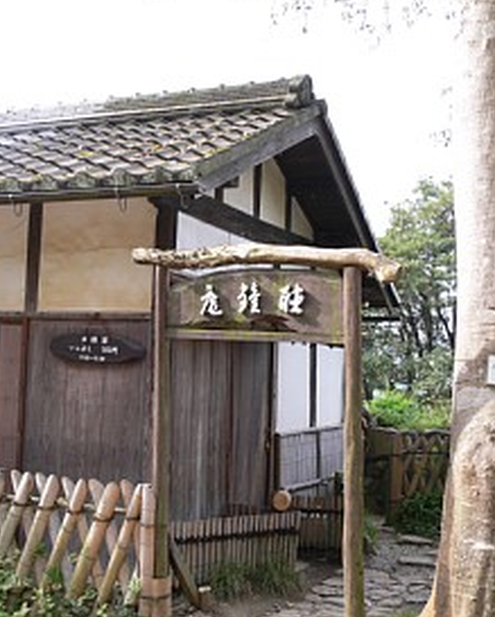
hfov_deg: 30.1
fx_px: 914
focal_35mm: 50
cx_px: 160
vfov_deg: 37.3
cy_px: 287
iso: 80
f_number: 4
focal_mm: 7.4
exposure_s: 1/100
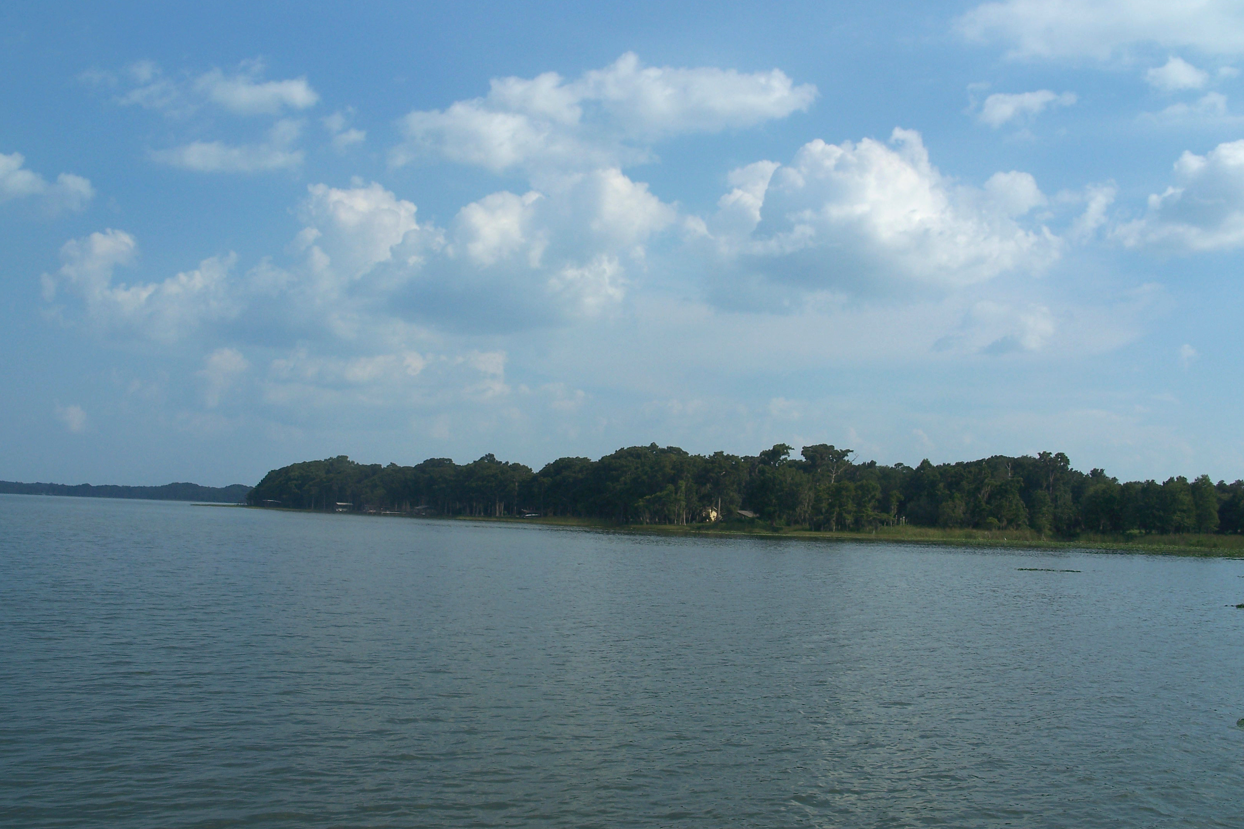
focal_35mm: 39
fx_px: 1347
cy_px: 437
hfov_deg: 49.6
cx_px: 623
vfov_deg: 34.2
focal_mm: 7.8
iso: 64
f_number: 5.6
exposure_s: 1/500
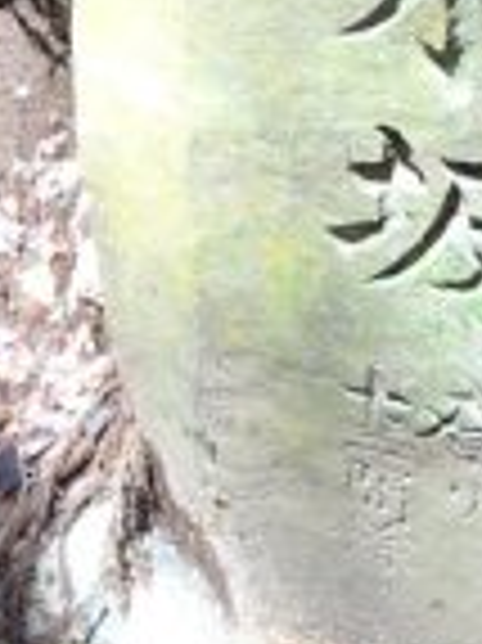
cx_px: 570
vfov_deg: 22.2
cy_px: -41
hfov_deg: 16.8
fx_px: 1562
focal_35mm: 84
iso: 80
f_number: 3.5
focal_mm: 4.1
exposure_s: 1/50
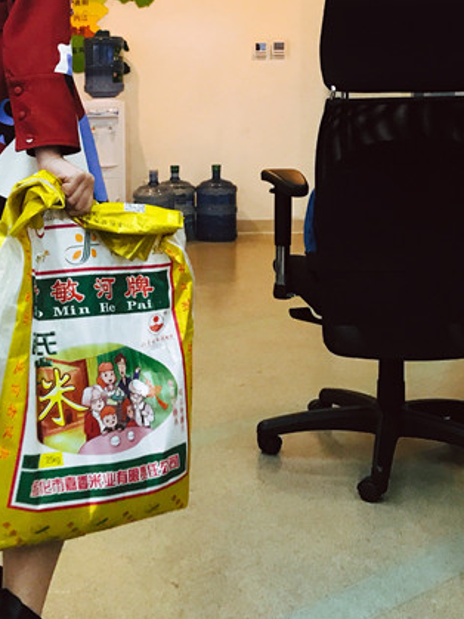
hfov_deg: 24.6
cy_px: 225
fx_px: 1019
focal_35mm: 57
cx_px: 15
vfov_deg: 33.6
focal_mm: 3.99
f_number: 1.8
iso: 64
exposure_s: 1/17
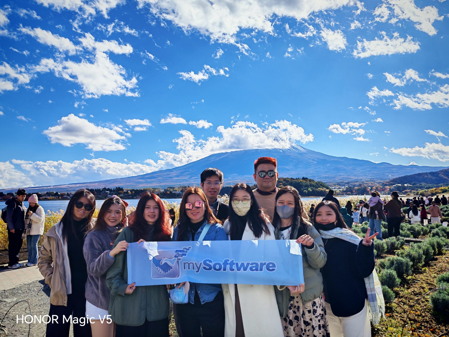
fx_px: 389
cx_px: 224
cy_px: 168
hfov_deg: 60.0
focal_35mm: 30
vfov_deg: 46.8
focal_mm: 5.4
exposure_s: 1/2700
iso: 50
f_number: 1.6
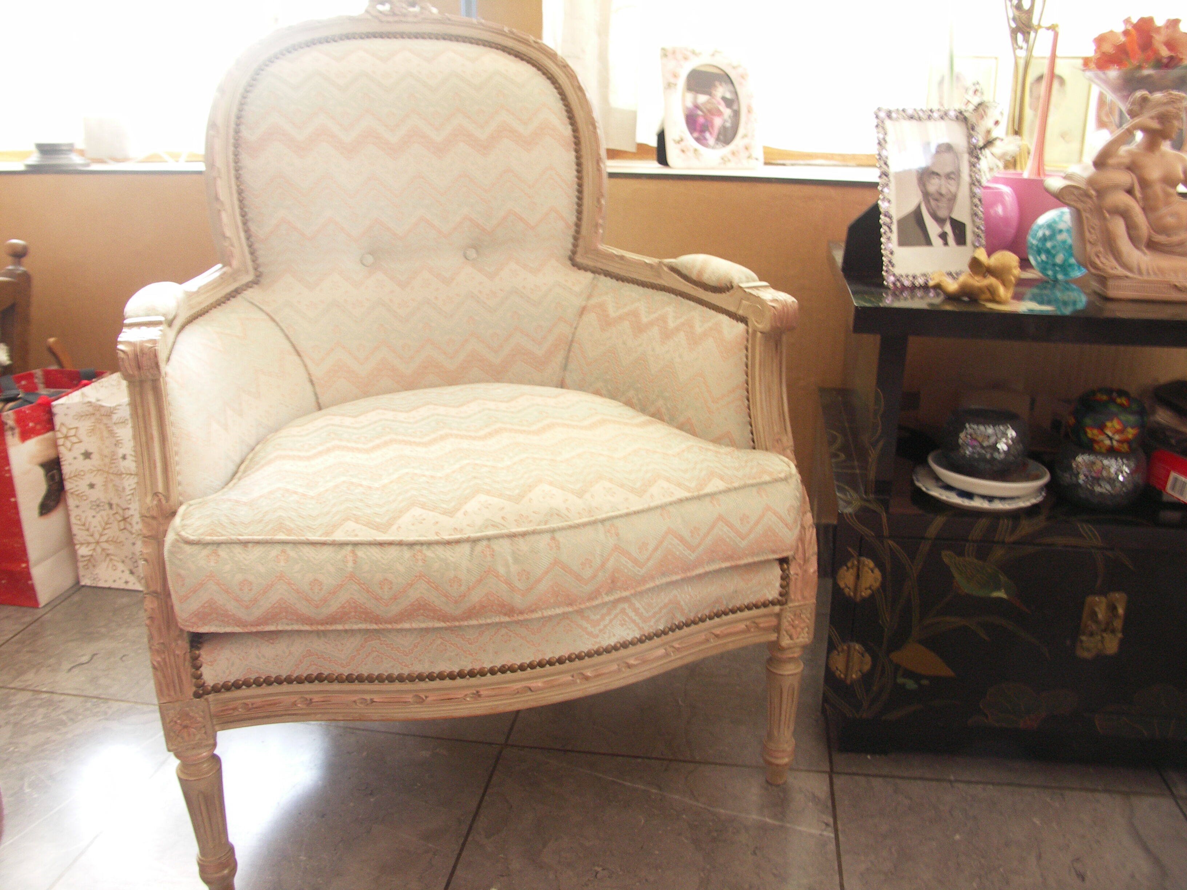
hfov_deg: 63.4
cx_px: 594
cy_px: 445
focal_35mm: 28
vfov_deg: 49.7
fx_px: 960
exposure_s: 1/10
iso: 160
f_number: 2.8
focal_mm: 7.4
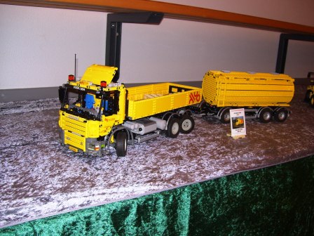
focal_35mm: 36
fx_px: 327
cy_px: 118
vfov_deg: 39.7
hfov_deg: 51.4
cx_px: 157
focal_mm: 6
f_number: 2.7
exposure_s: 1/60
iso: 80
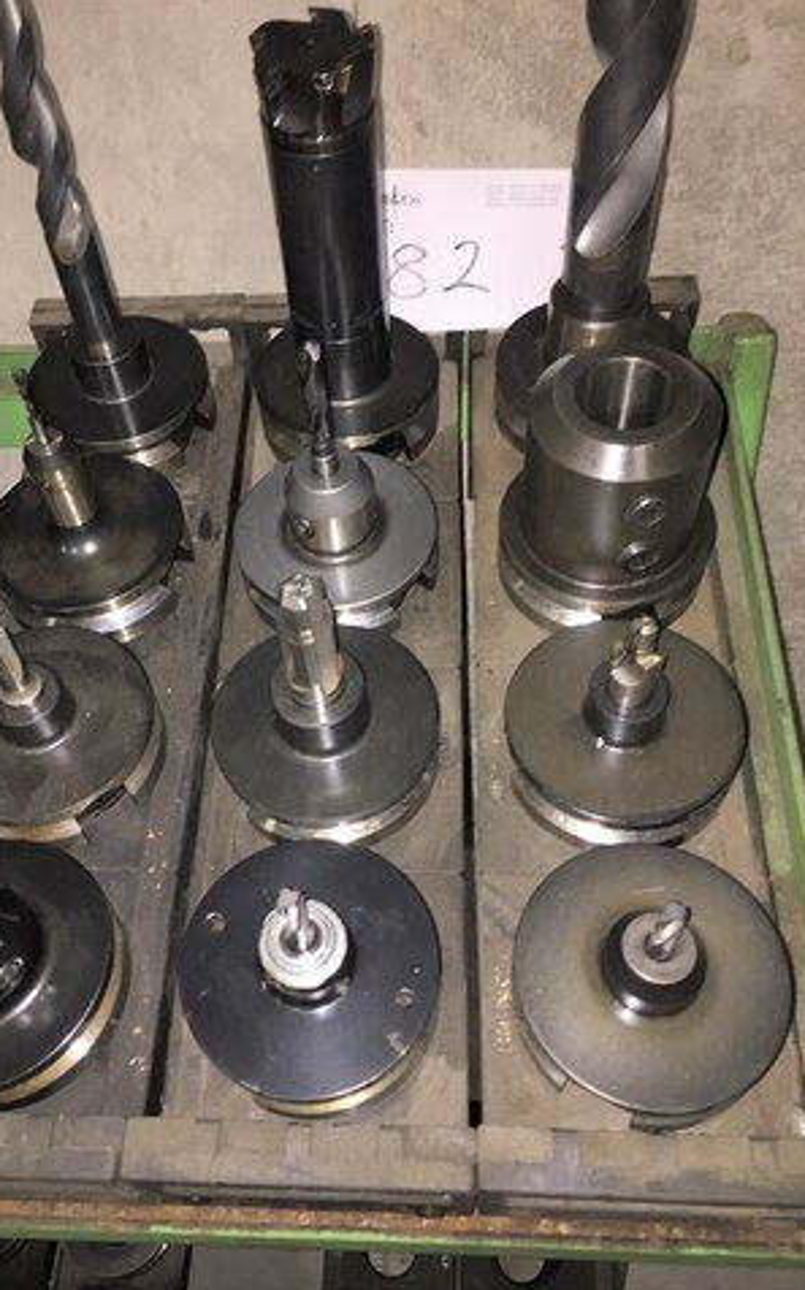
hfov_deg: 40.5
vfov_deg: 61.3
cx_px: 350
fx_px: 1089
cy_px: 645
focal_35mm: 31
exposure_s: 1/17
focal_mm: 4.15
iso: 100
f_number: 2.2
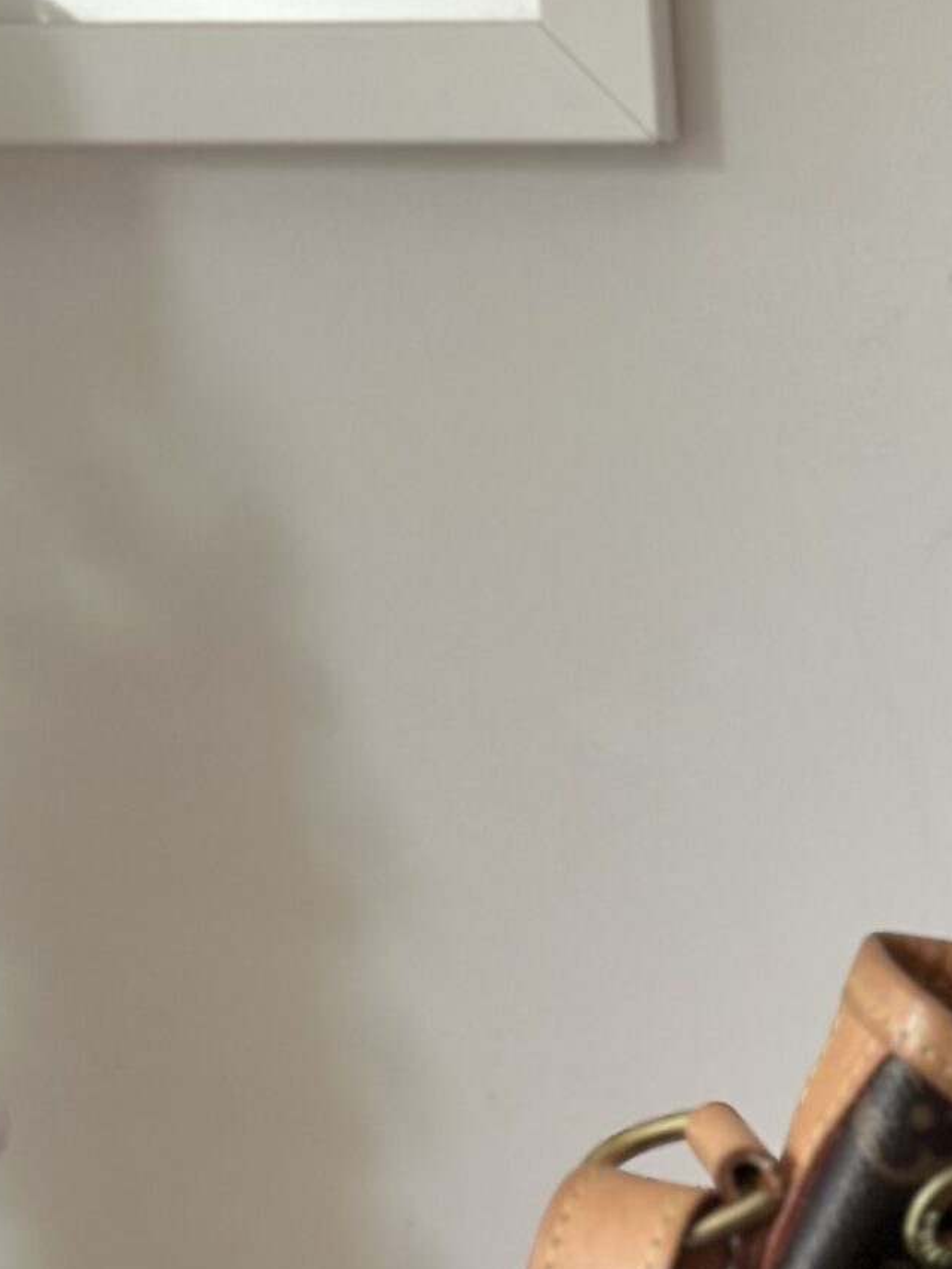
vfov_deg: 13.3
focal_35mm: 144
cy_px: 1611
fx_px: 5279
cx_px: 1361
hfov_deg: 10.0
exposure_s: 1/121
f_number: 1.78
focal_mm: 6.86
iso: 125
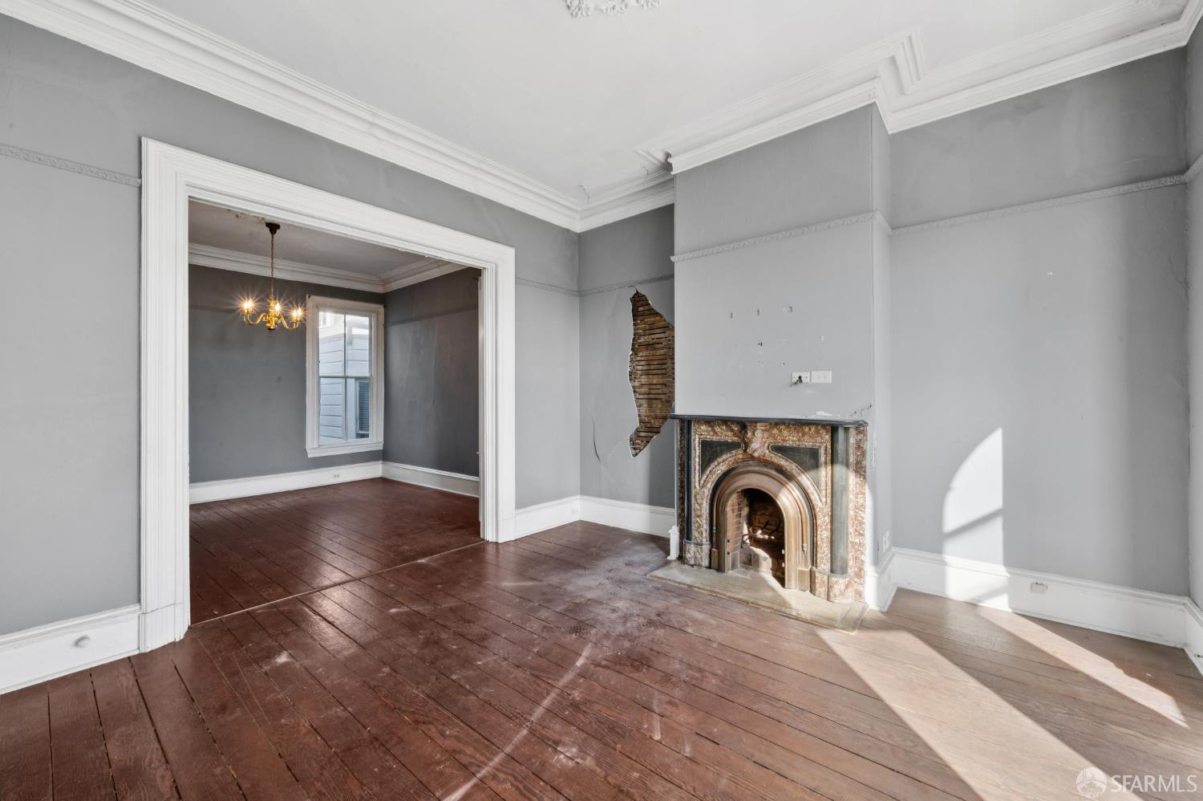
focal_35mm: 14
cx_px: 602
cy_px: 400
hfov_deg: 104.3
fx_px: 468
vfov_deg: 81.1
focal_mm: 14
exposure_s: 1/13
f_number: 16
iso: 400
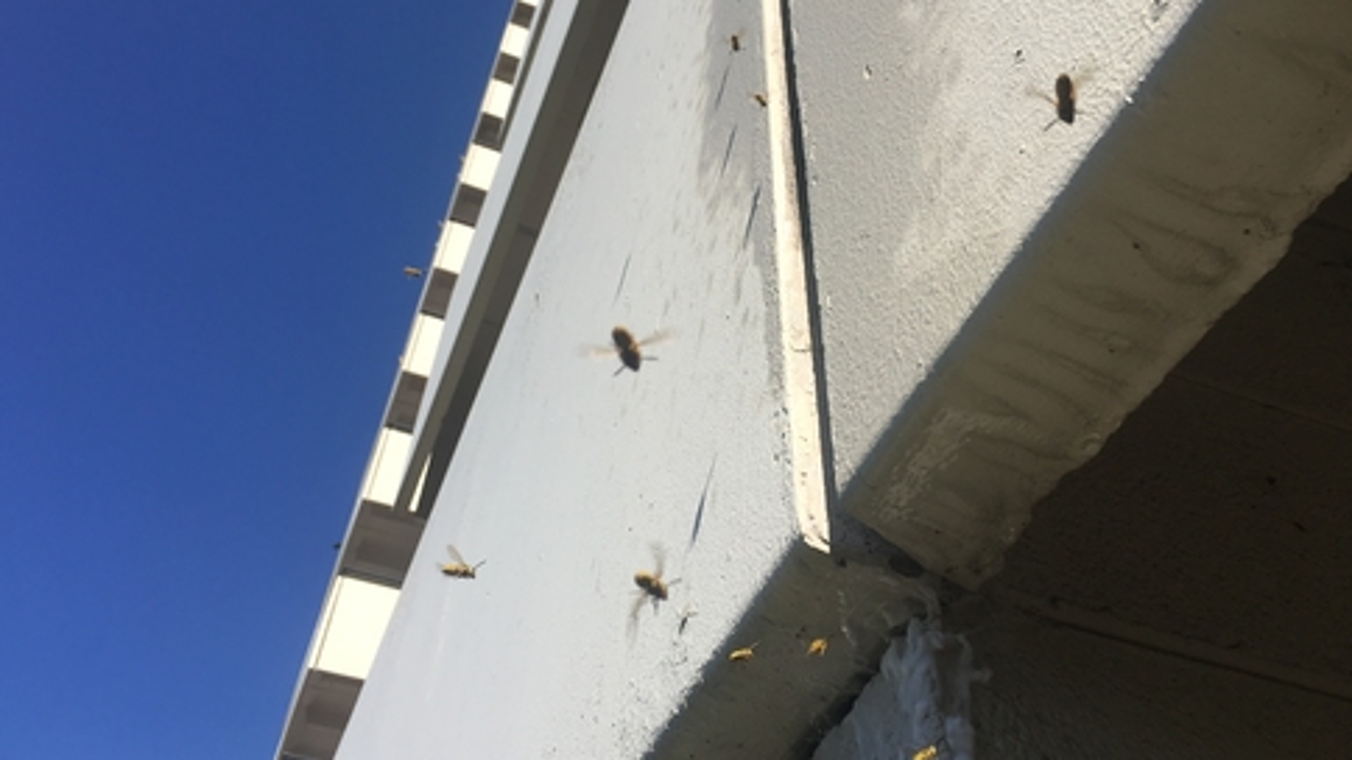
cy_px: 291
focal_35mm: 32
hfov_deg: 61.0
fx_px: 1147
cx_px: 676
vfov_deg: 36.5
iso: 25
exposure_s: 1/1672
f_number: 2.2
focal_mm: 4.15
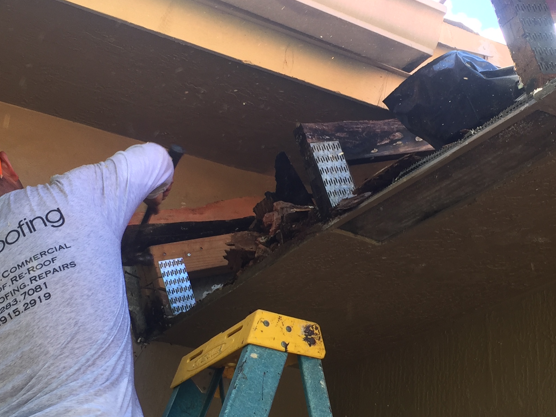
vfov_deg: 24.7
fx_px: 948
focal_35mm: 59
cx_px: 287
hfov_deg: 32.7
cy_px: 267
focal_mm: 4.15
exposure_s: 1/128
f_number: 2.2
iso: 32
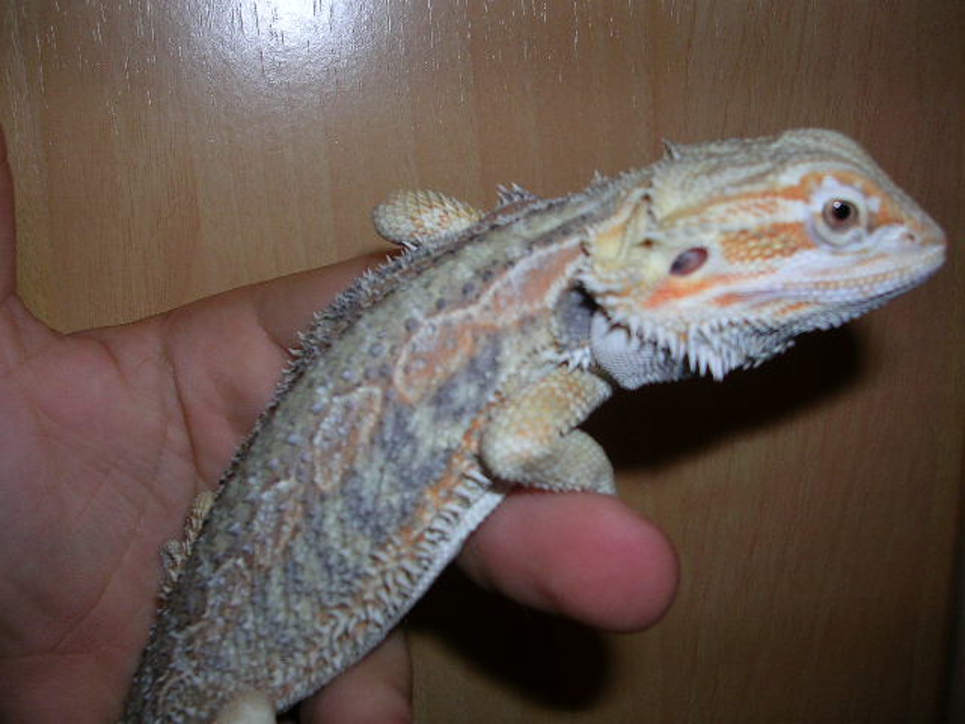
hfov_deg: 49.0
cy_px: 362
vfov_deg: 37.7
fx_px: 1059
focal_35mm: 38
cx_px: 482
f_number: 2.8
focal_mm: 5.8
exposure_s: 1/60.1
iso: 50
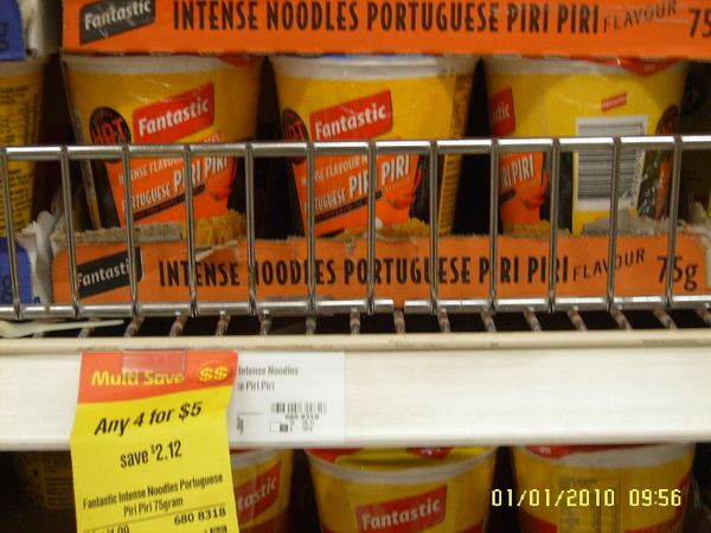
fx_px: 1335
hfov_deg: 29.8
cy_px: 266
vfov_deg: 22.6
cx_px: 356
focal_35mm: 65
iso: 100
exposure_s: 1/30
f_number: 3.7
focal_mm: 10.8
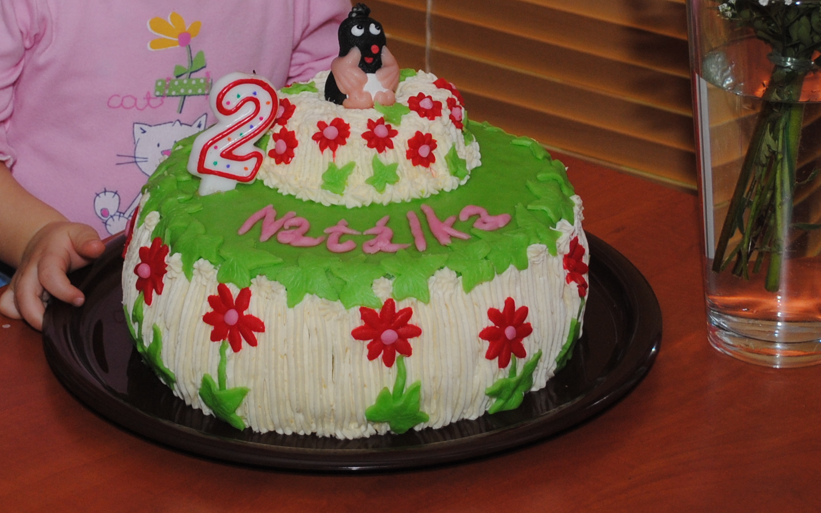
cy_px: 100
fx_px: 2846
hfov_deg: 16.4
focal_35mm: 127
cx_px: 319
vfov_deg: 10.3
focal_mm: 35
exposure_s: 1/60
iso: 200
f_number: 5
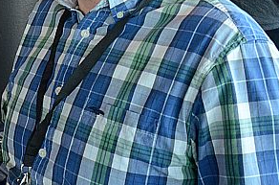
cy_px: -44
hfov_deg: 25.4
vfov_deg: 17.4
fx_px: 572
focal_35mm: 74
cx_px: -28
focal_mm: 18
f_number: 6.3
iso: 1600
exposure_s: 1/60
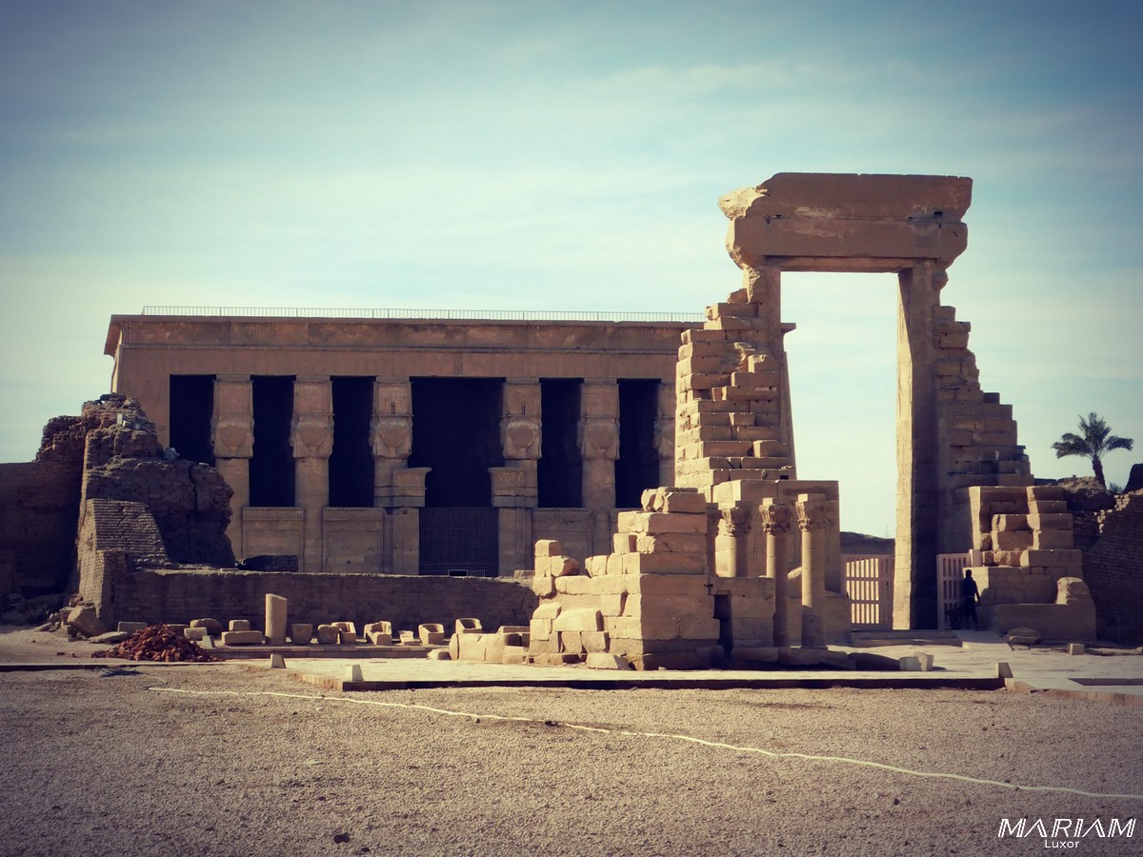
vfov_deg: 18.4
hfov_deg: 24.4
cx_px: 572
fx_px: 2642
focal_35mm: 80
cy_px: 428
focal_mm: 14.2
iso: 125
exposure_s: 1/1000
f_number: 4.4
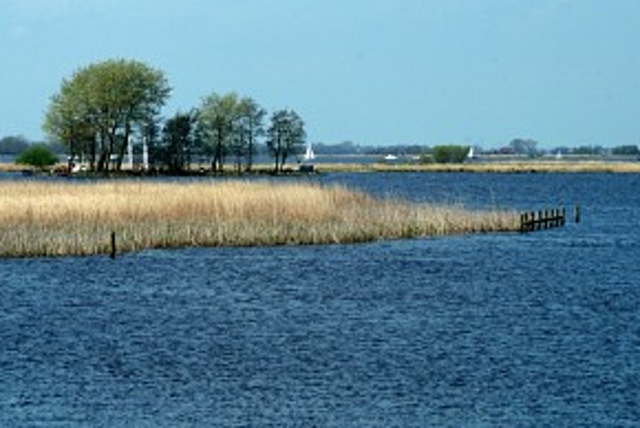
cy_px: 103
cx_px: 218
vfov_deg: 6.2
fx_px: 3951
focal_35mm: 222
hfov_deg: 9.3
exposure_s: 1/1500
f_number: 5.6
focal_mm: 95
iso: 200
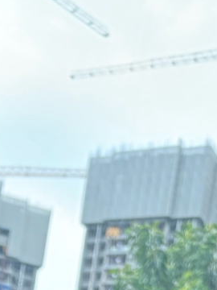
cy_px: 565
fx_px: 869
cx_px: 12
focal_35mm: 104
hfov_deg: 14.1
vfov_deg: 15.4
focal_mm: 5.96
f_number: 1.6
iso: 50
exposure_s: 1/172
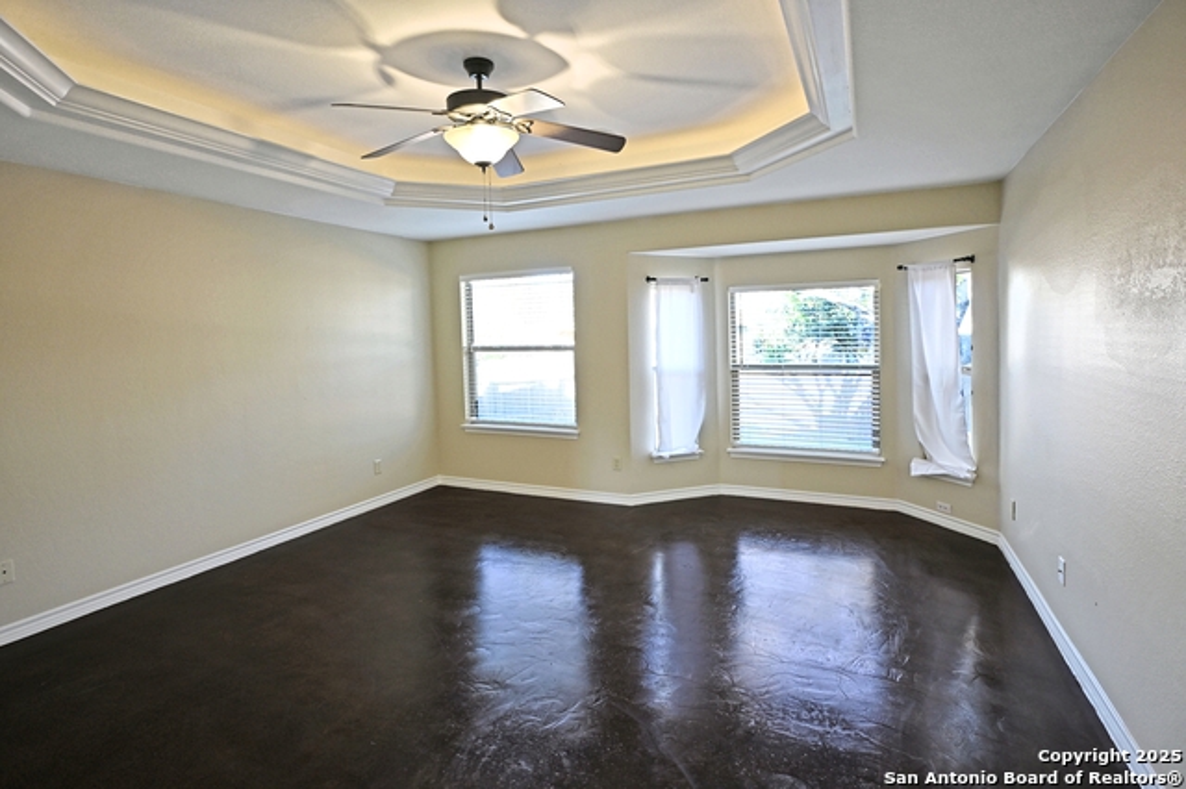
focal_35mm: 18
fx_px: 593
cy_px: 394
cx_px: 593
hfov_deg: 90.0
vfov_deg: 67.3
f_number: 3.5
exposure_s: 1/20
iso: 110
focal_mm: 12
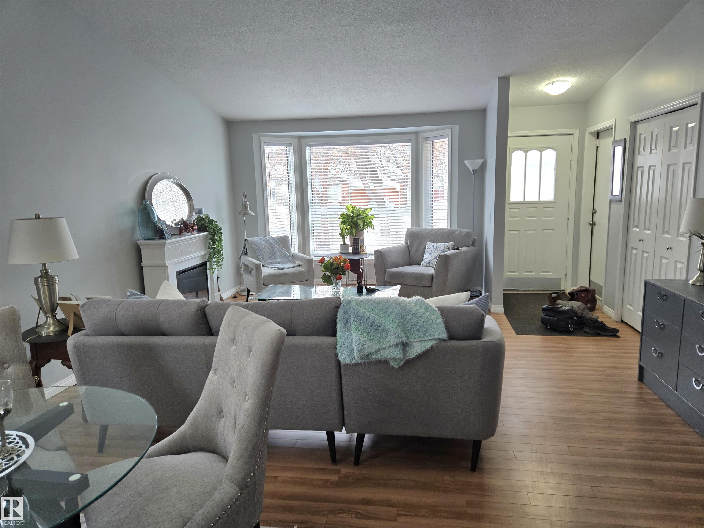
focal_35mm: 23
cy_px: 264
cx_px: 352
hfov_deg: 73.9
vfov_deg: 58.9
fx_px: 468
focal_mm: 5.4
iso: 100
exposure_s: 1/120
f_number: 1.8
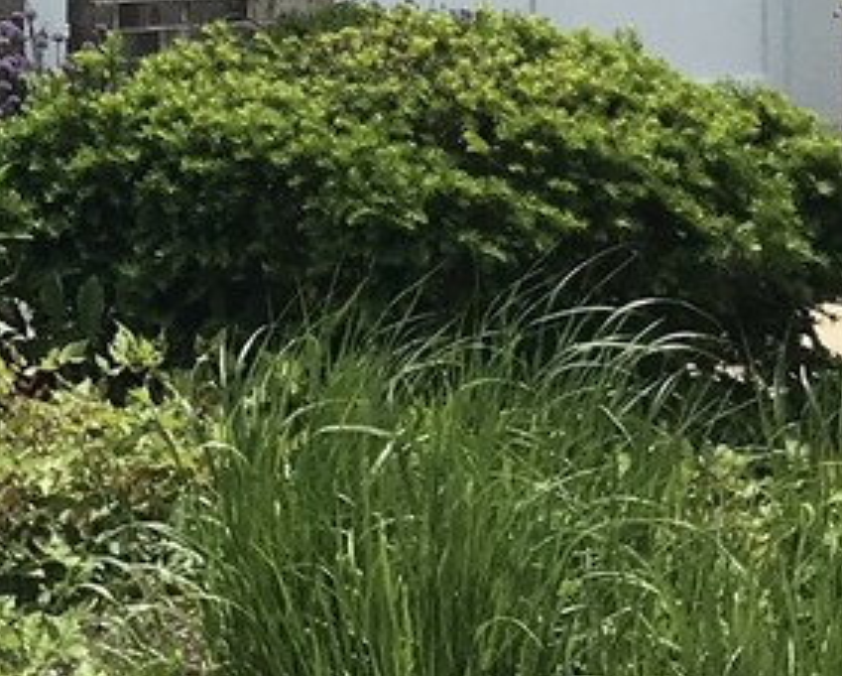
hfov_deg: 13.1
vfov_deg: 10.0
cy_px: -810
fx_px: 3467
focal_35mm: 139
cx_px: -411
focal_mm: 3.99
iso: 20
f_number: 1.8
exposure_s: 1/3831
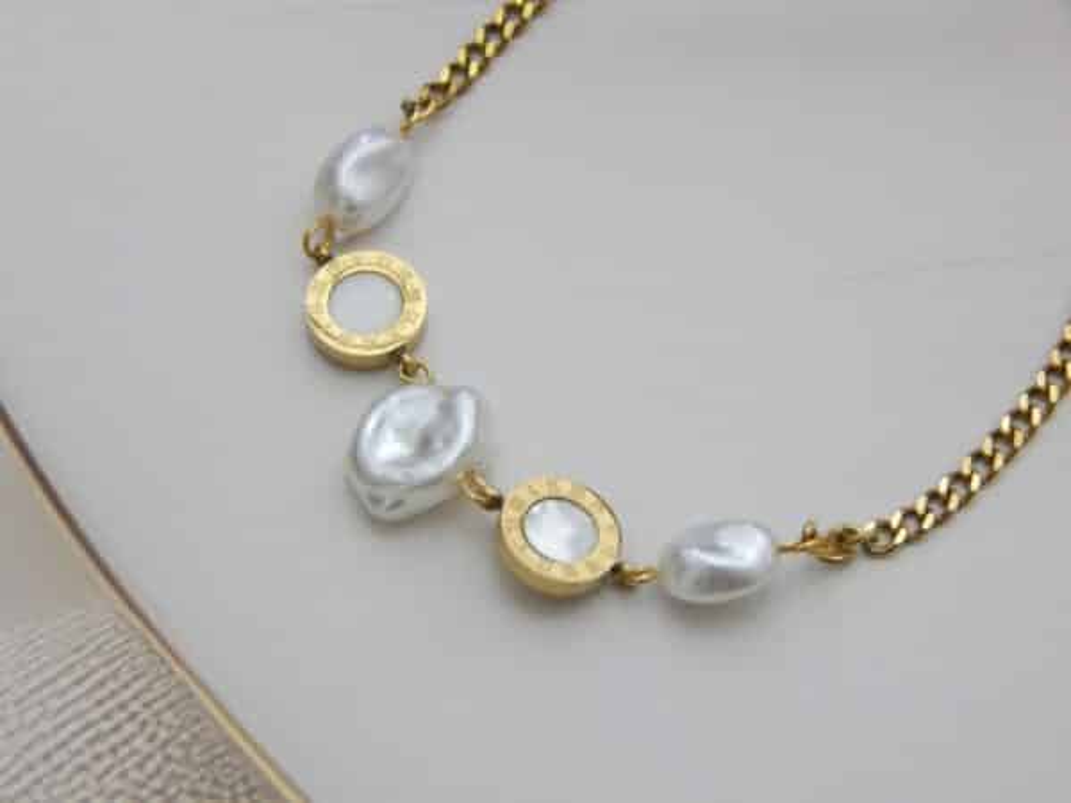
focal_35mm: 104
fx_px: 3218
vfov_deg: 14.2
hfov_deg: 18.9
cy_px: 402
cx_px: 536
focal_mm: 18.7
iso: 400
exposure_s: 1/20
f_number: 4.5
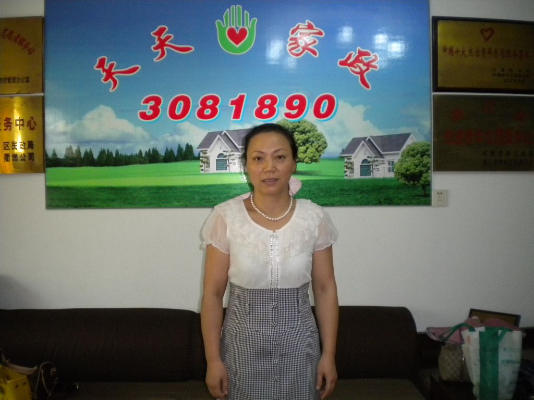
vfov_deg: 40.7
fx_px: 540
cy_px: 200
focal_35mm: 35
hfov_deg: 52.6
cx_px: 267
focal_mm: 6.3
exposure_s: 1/30
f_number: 3.1
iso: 400
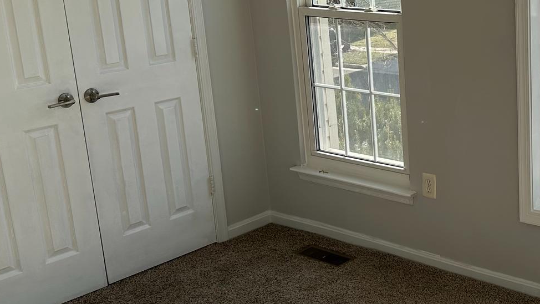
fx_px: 788
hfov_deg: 35.4
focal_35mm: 55
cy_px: 133
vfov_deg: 21.8
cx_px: 498
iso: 80
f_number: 1.78
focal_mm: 6.86
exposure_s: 1/1272
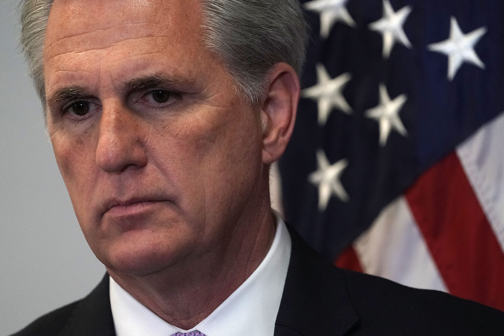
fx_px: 5698
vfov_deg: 3.4
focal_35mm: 407
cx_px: 251
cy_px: 167
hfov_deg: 5.1
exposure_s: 1/500
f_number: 5.6
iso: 6400
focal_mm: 400
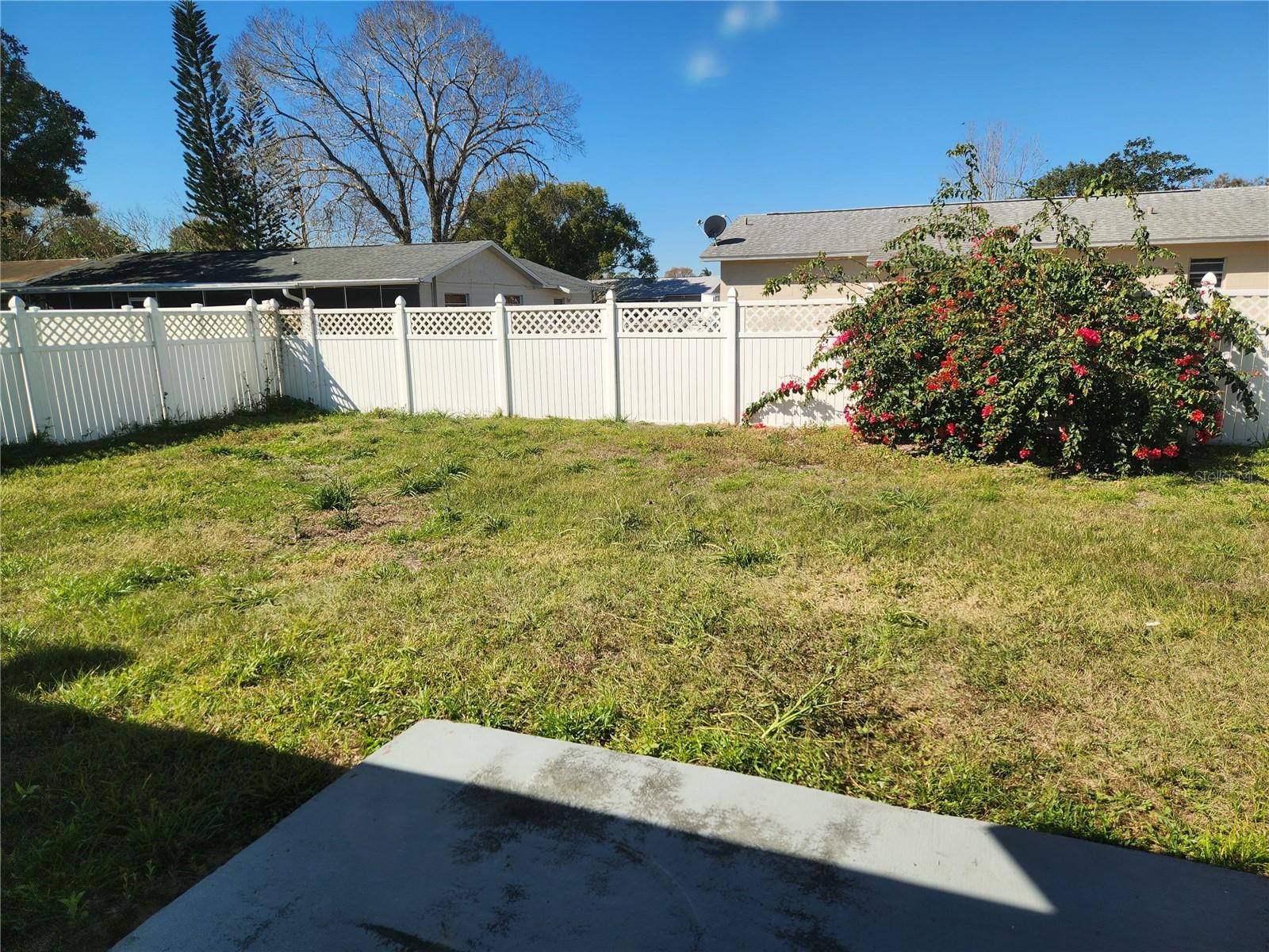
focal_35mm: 23
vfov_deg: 58.9
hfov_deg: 73.9
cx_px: 634
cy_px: 476
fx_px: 843
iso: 20
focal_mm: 5.4
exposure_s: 1/1248
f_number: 1.8
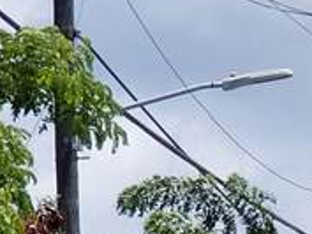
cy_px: 767
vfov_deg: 3.8
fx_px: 3391
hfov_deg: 5.1
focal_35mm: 376
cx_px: 687
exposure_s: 1/996
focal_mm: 6
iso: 25
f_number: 2.4
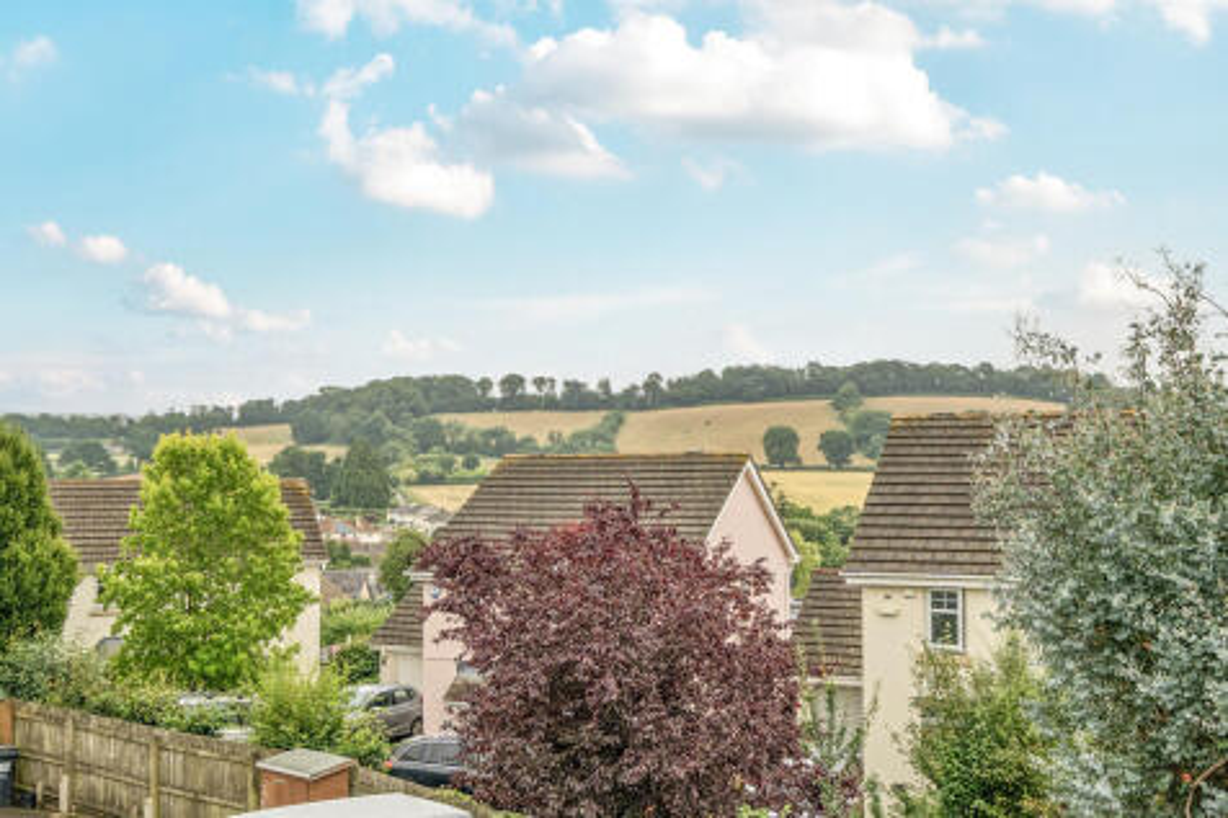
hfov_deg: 53.1
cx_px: 614
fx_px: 1228
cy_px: 409
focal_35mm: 36
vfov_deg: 36.8
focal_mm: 24
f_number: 8
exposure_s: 1/400
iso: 400
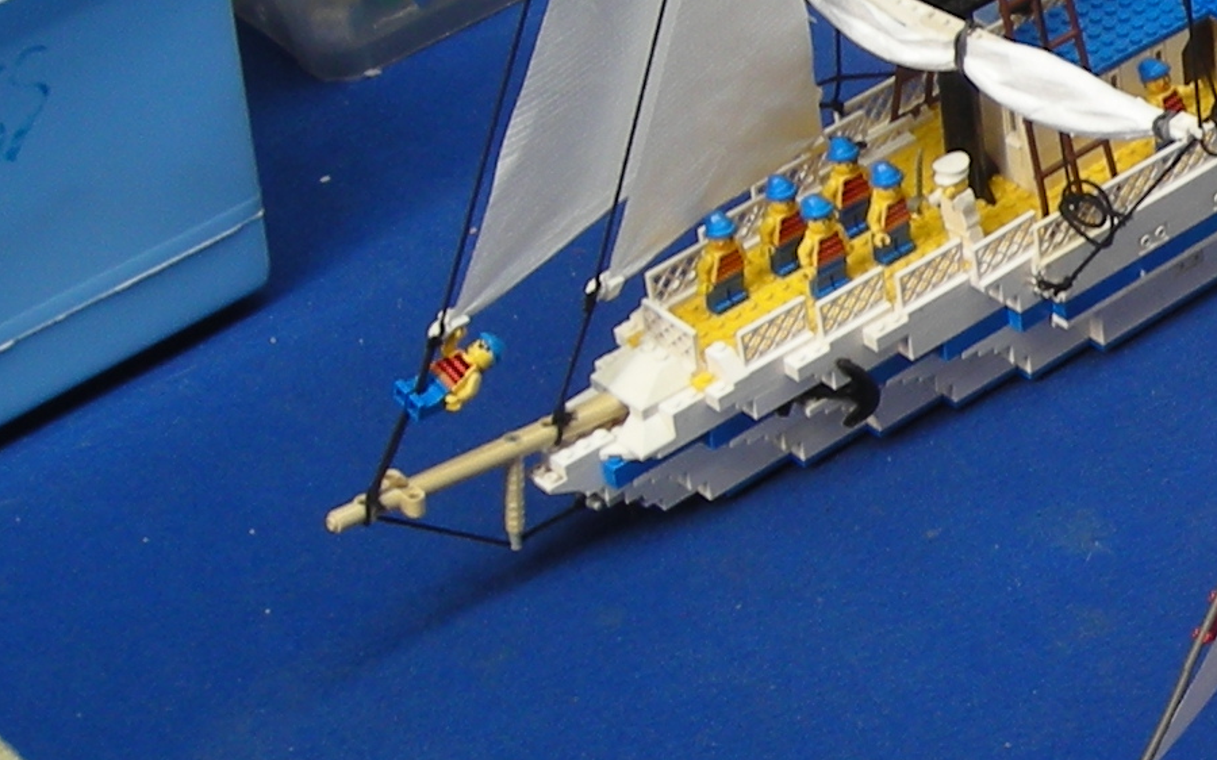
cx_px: 1771
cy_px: 200
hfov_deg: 14.4
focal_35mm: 136
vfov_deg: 9.6
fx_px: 4510
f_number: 3.3
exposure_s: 1/30
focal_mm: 6.8
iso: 53
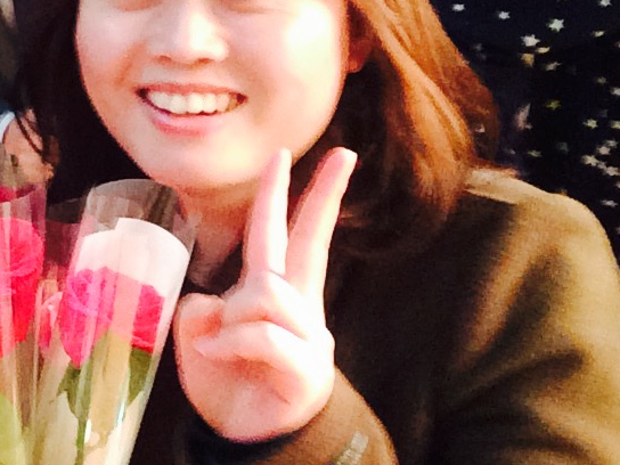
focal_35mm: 73
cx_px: -103
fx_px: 1307
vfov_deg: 19.9
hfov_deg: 24.4
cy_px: 87
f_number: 2.4
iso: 400
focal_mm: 2.15
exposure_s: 1/30
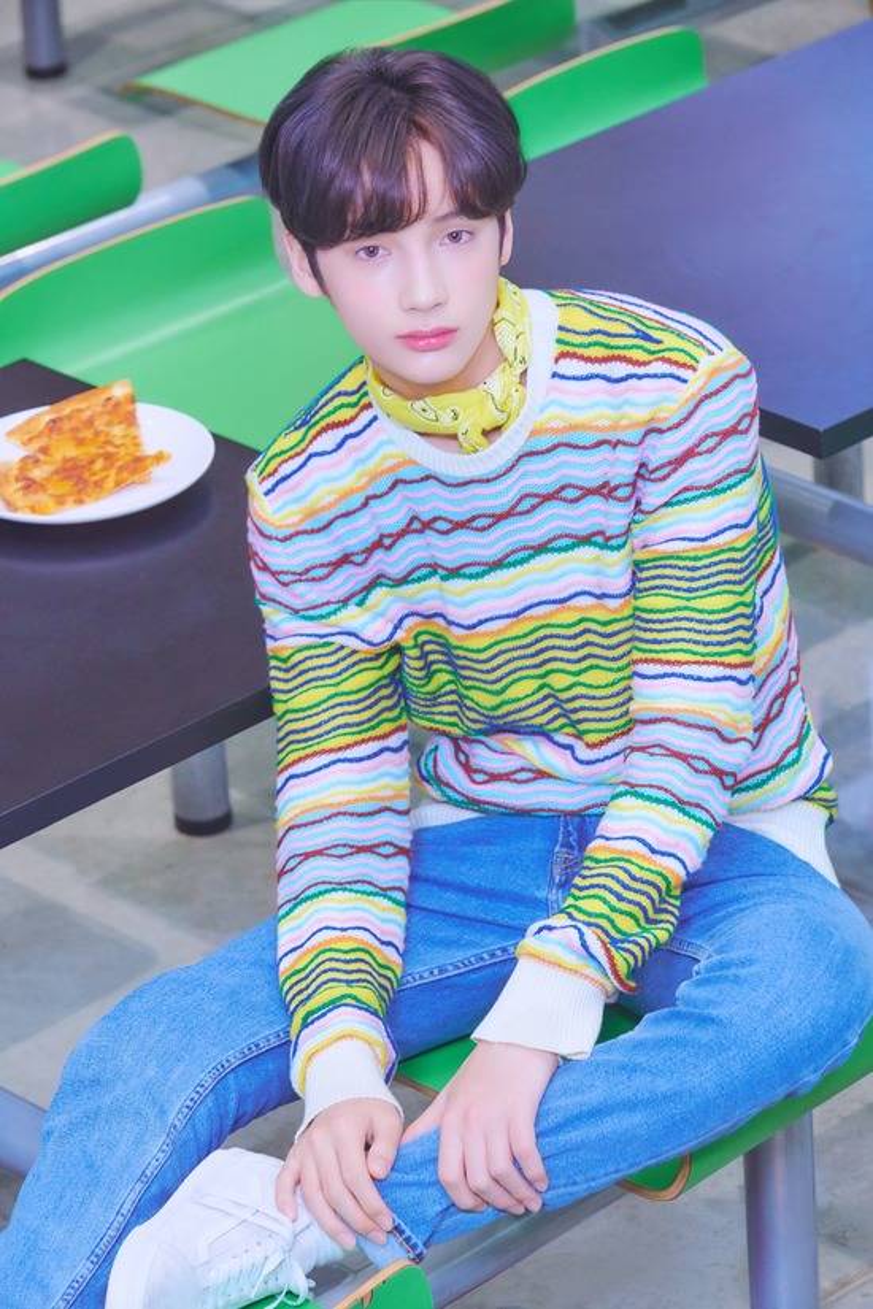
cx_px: 436
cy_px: 654
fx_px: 4728
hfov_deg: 10.5
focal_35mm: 130
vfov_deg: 15.8
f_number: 8
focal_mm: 130
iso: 800
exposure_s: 1/125
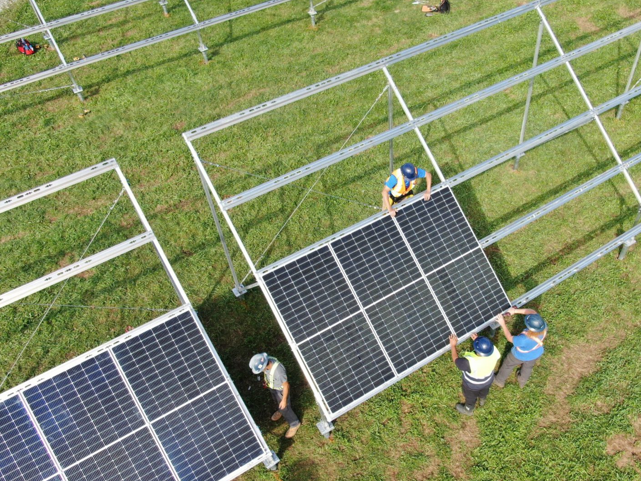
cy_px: 260
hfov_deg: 56.2
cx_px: 395
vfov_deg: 44.1
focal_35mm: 32
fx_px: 593
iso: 100
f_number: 2.8
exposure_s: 1/400
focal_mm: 4.48
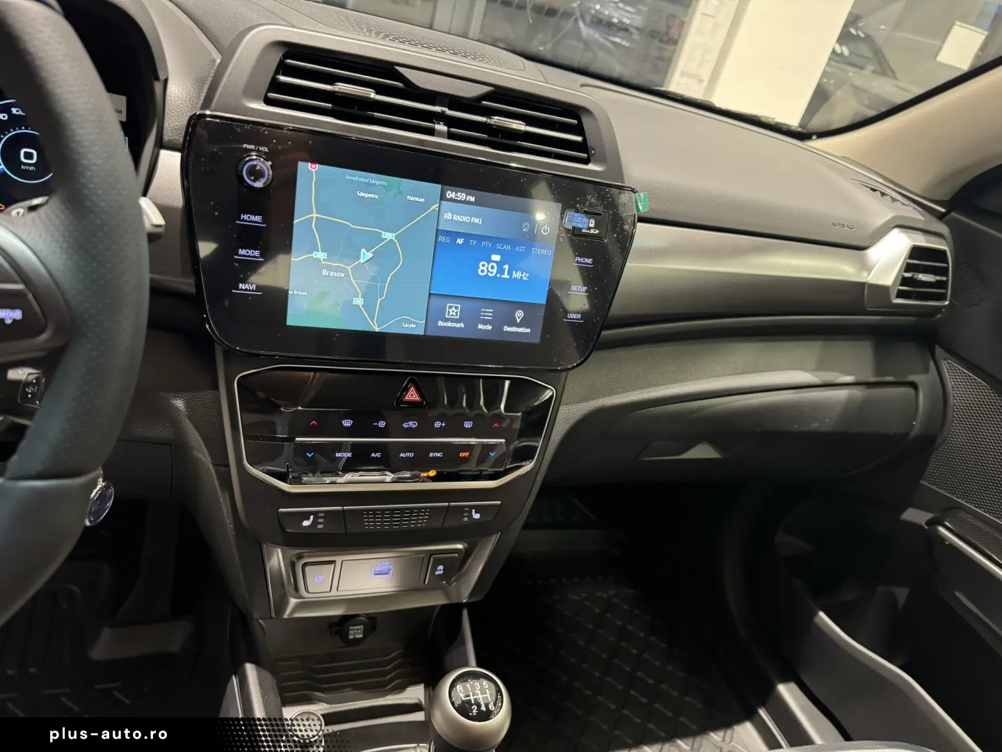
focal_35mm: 24
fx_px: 695
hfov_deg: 71.6
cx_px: 501
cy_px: 376
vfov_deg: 56.8
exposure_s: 1/60
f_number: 1.78
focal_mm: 6.76
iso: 800
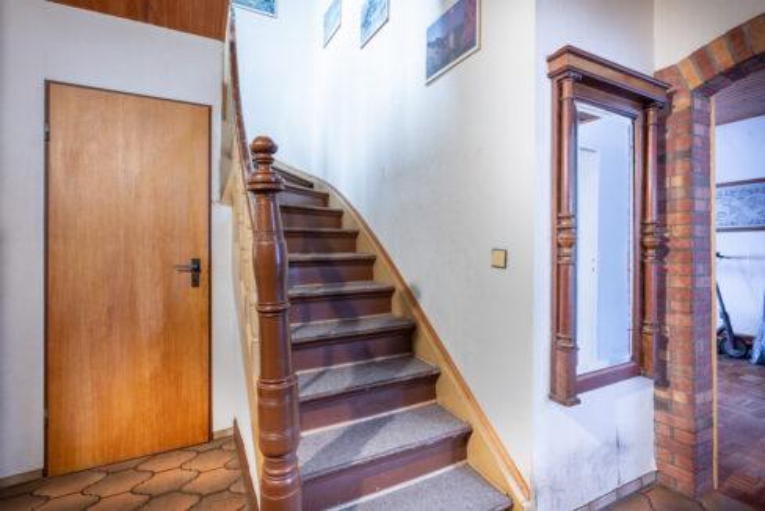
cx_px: 382
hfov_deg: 91.6
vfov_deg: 69.0
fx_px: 372
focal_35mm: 18
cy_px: 256
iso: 200
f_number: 9
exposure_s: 1/1.25
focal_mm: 17.5
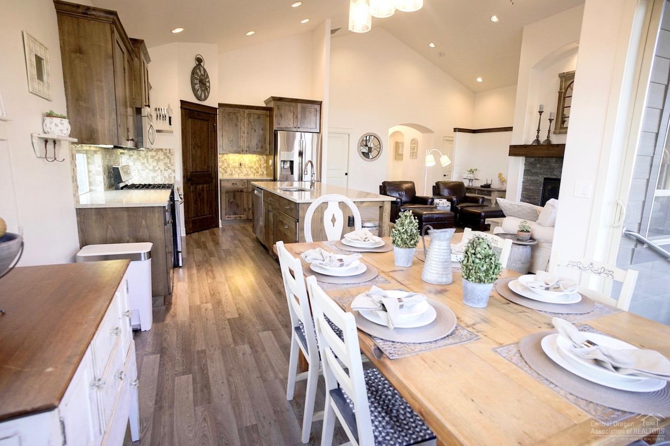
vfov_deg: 67.4
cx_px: 335
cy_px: 223
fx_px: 335
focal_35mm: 18
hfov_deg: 90.0
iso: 640
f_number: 4.5
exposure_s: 1/80
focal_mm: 18
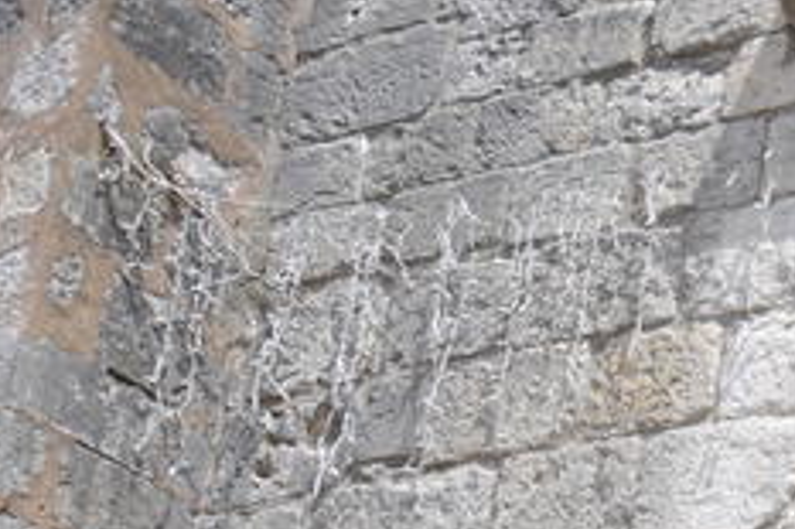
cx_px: 1477
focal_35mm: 116
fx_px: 2560
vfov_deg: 10.9
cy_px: 993
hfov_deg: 15.1
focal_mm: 18
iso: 200
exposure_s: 1/320
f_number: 9
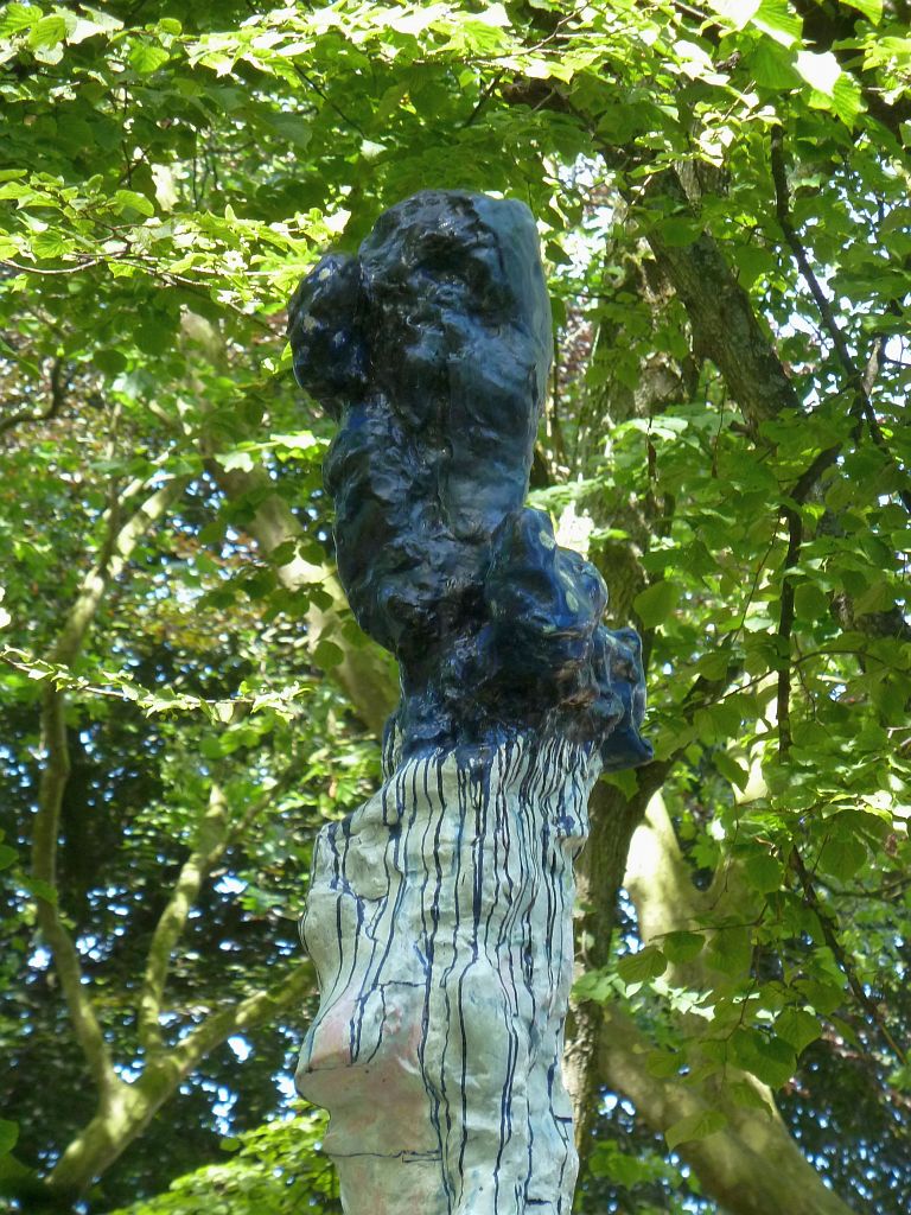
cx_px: 456
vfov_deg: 8.8
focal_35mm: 225
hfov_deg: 6.6
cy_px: 608
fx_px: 7895
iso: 250
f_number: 4.6
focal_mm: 37
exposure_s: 1/80
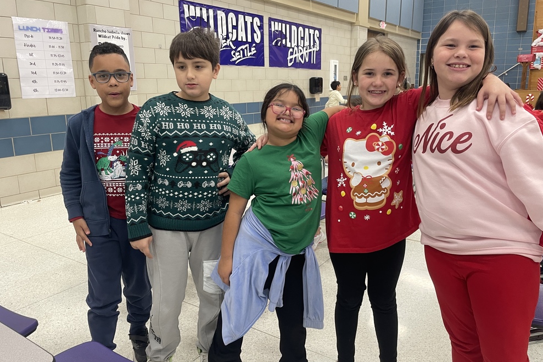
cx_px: 273
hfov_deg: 65.5
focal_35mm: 28
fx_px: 422
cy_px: 174
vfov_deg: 46.4
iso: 125
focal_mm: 4.2
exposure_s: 1/60
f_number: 1.6
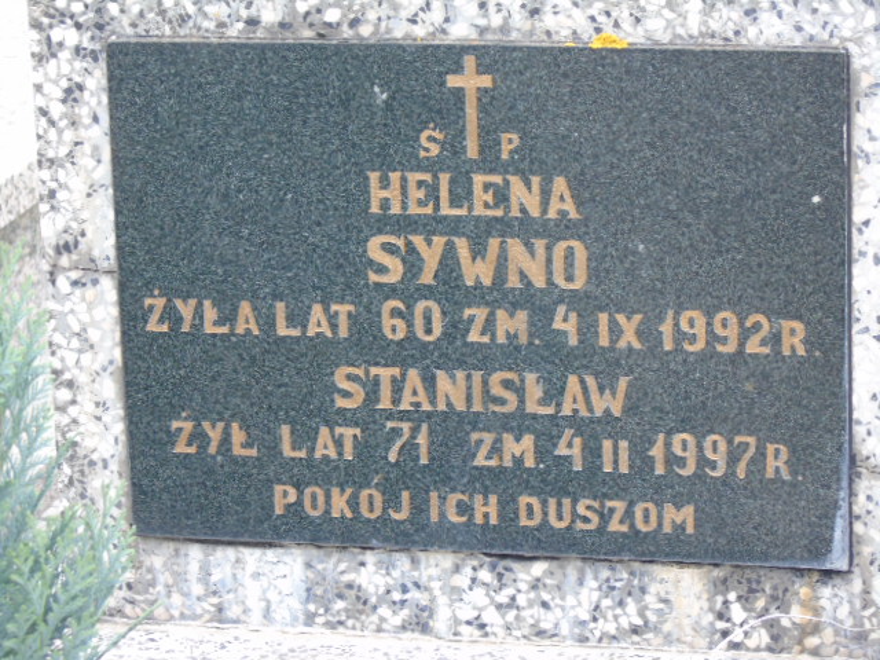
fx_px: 3610
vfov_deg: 10.4
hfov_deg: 13.9
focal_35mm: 142
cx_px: 440
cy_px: 330
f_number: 4.7
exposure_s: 1/80
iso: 400
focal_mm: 25
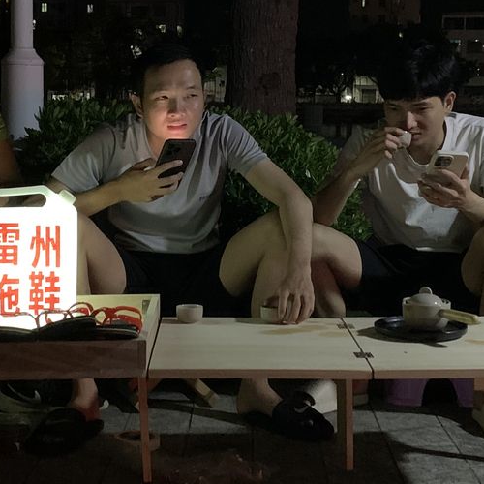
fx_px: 1091
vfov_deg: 24.7
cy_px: 122
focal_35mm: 69
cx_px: 255
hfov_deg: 25.0
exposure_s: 1/24
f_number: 1.8
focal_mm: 4.25
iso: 640
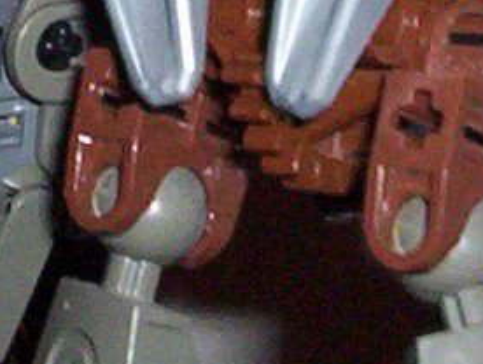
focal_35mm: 225
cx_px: 80
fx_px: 3145
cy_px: -198
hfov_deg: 8.8
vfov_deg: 6.5
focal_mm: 4.99
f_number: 4.5
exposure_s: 1/60
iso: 140
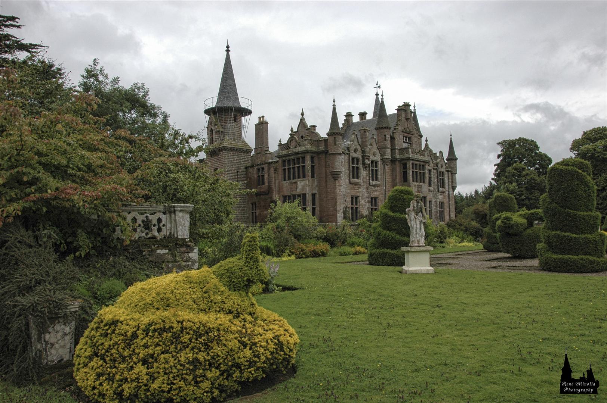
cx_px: 304
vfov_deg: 47.9
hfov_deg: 67.4
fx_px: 455
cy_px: 202
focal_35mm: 27
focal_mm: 18
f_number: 10
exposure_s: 1/400
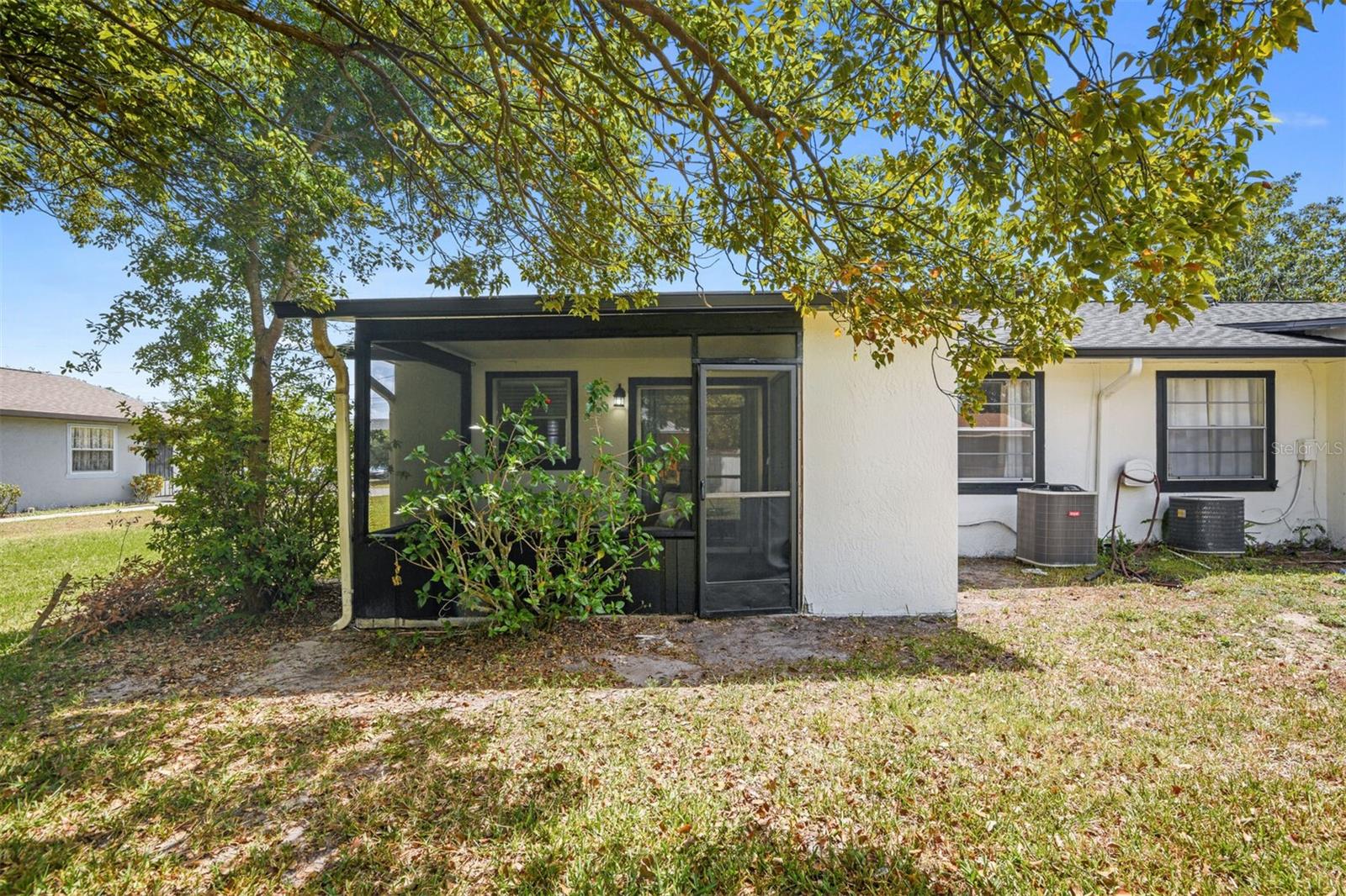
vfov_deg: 73.7
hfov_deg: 96.7
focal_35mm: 16
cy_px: 448
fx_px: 598
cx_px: 673
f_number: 11
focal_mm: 16
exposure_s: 1/60
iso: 100
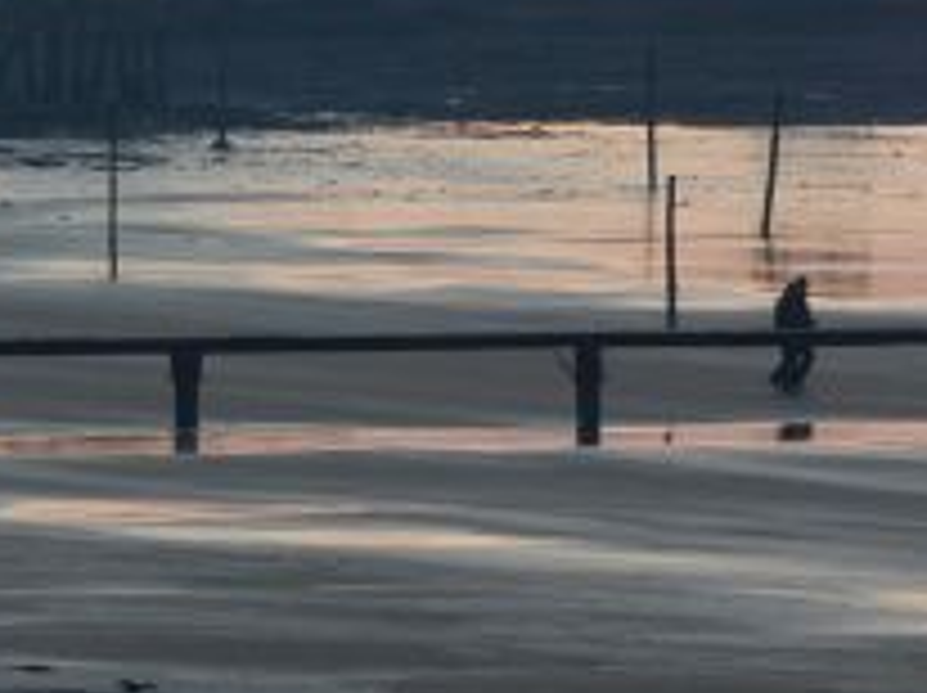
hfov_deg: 3.3
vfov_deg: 2.5
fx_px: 15942
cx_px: 994
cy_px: -61
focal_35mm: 596
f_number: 4
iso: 100
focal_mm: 44
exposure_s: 1/125
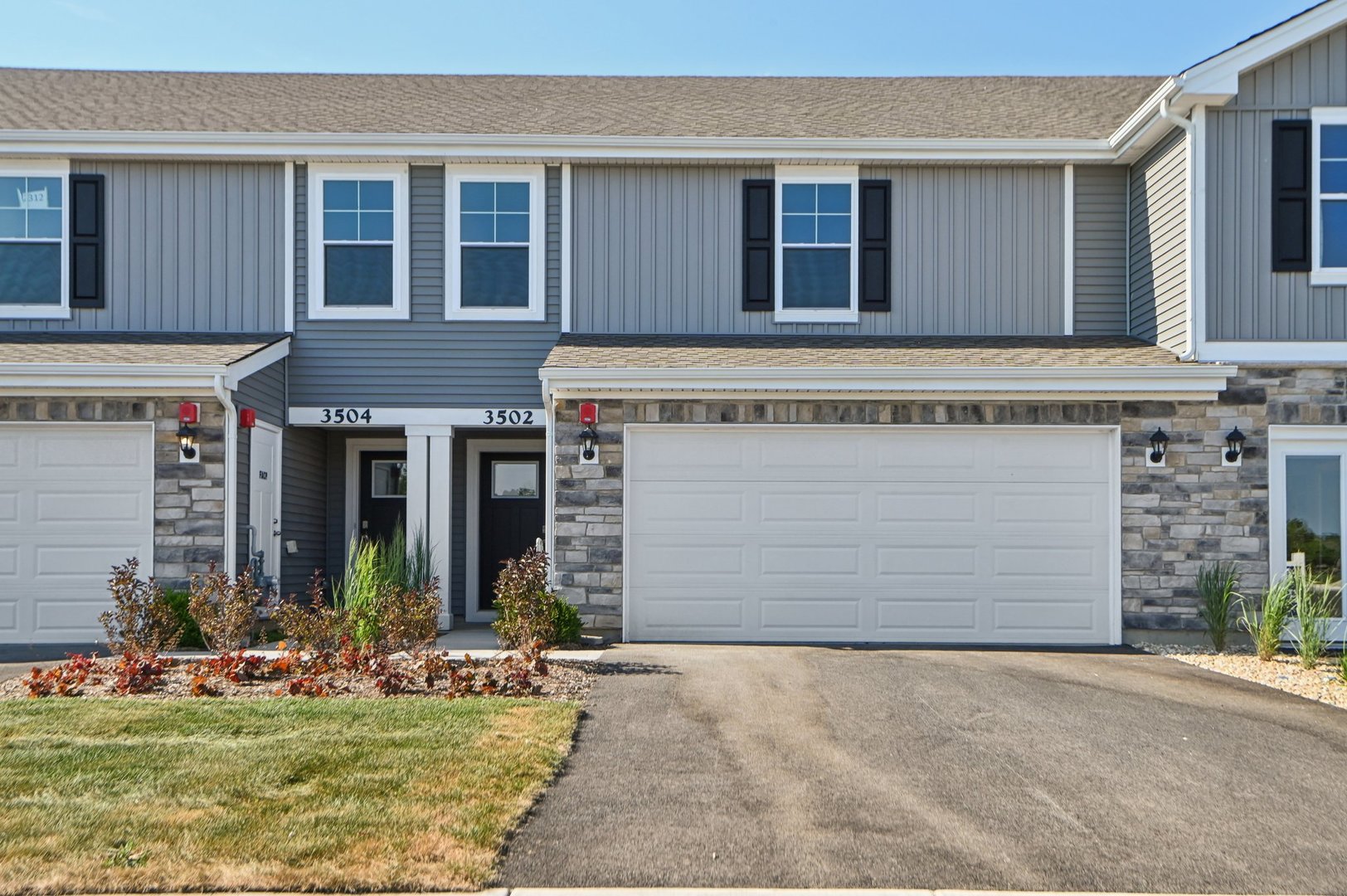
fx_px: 1196
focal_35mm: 32
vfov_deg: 41.1
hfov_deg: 58.8
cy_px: 448
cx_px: 674
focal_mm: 32
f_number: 13
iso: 400
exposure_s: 1/250
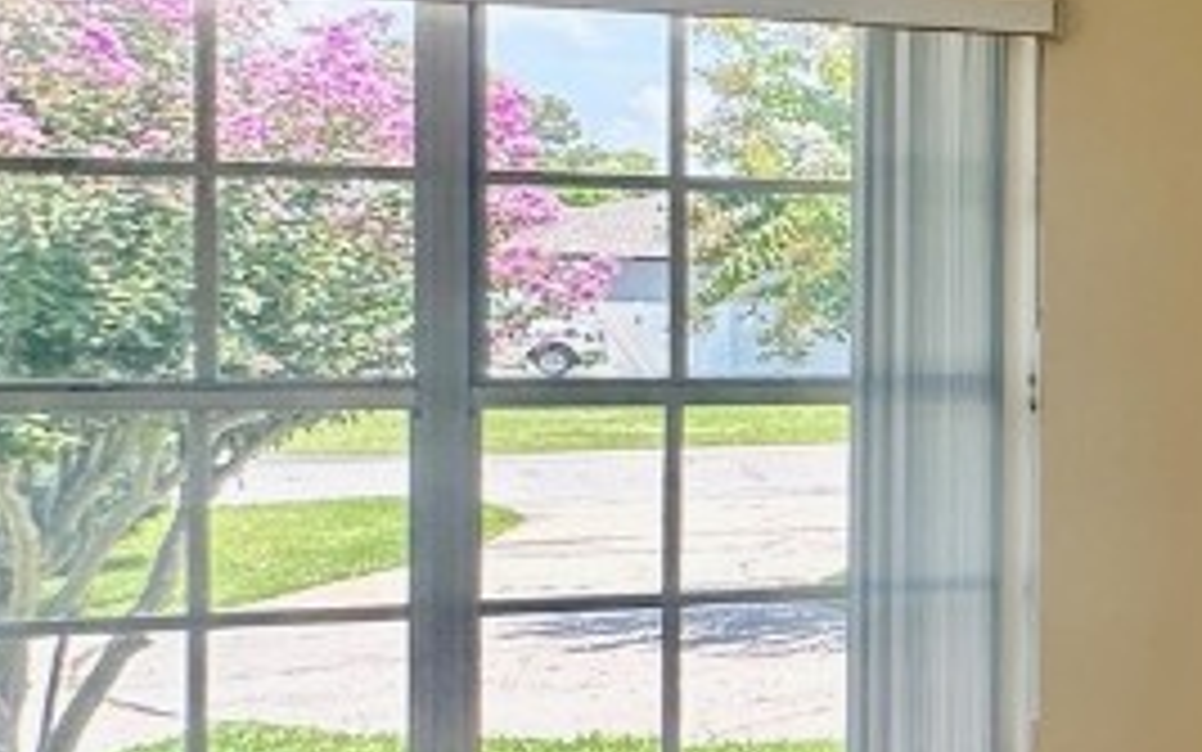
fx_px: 1868
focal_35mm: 57
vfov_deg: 22.7
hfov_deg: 21.5
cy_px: 333
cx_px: 2201
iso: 40
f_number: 2.2
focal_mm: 2.22
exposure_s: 1/254
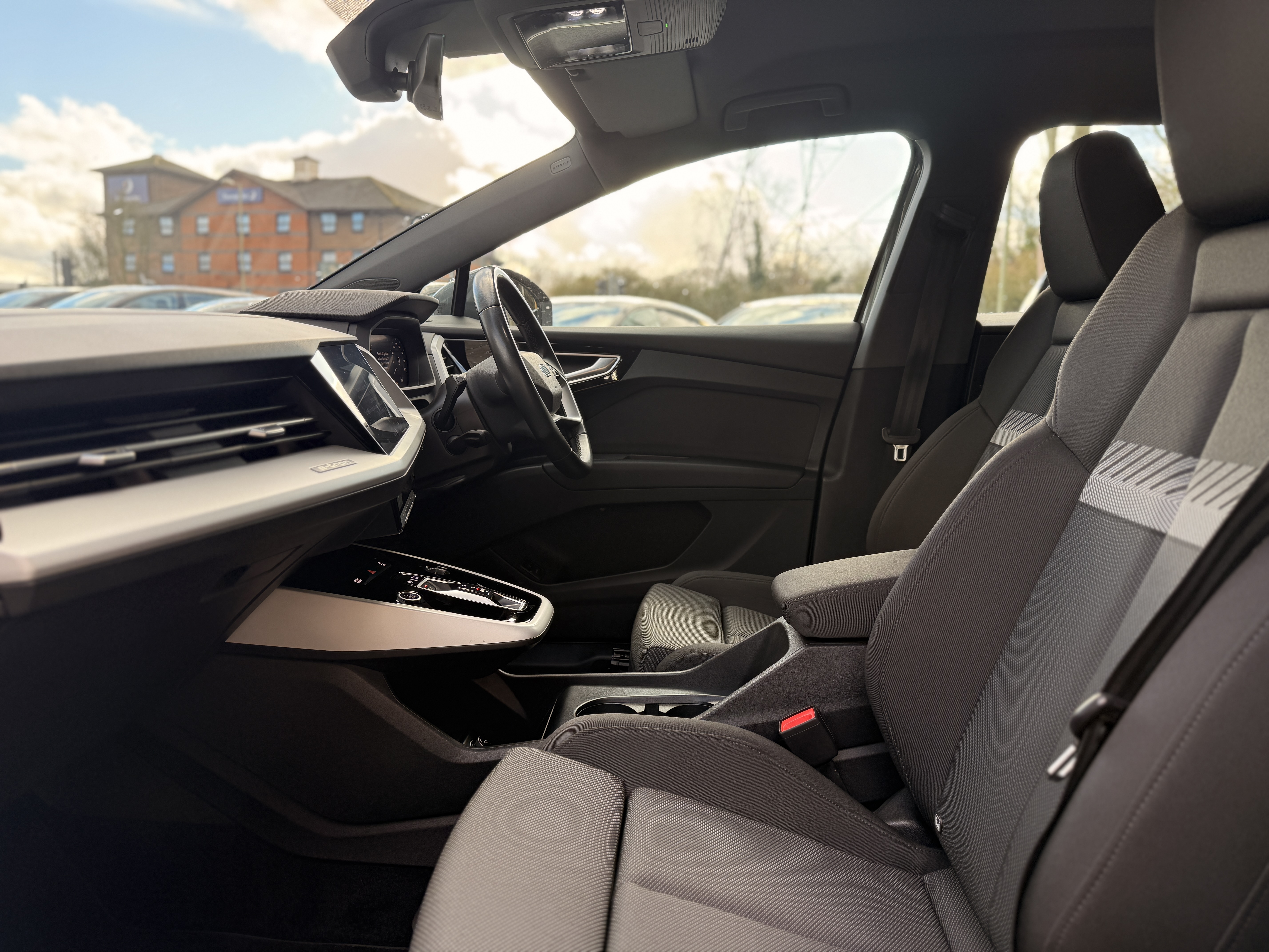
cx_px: 634
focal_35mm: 24
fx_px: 880
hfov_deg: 71.6
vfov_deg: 56.8
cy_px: 476
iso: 100
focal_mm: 6.76
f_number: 1.78
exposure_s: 1/307
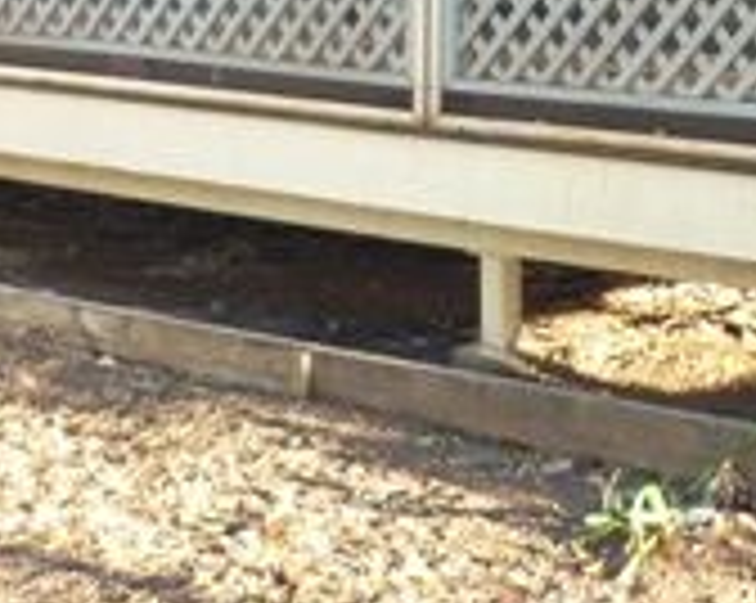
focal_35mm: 123
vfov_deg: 12.0
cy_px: -288
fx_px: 2749
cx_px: 572
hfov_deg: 15.6
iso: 80
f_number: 2.8
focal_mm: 5.5
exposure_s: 1/40
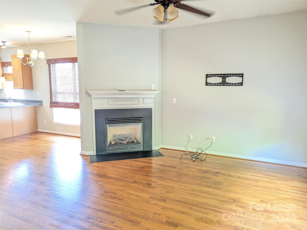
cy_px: 115
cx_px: 154
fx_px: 222
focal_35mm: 25
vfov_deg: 54.9
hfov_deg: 69.4
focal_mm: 5.43
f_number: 1.89
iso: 409
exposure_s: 1/30
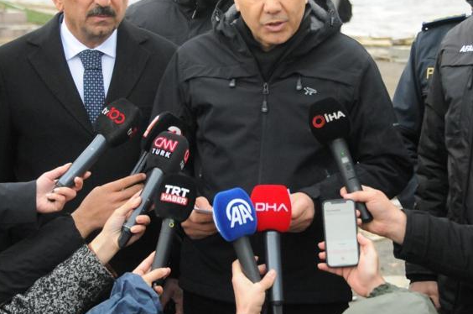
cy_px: 115
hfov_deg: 16.2
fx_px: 1666
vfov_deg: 10.8
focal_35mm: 127
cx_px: 274
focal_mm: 62
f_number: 4.8
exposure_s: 1/400
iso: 2500
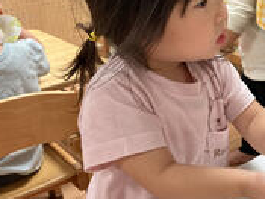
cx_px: 256
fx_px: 490
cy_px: 64
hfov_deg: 28.7
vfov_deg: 22.8
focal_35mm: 64
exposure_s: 1/50
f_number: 1.8
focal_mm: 3.99
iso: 64
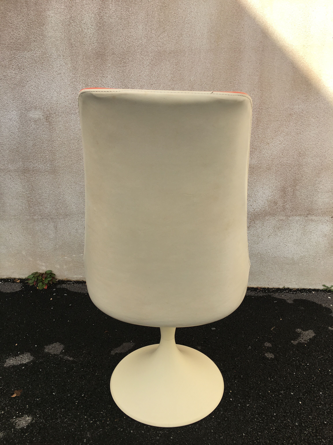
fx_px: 372
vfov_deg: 61.7
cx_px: 166
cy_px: 222
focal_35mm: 29
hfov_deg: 48.2
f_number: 2.2
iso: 25
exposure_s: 1/699
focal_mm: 4.15
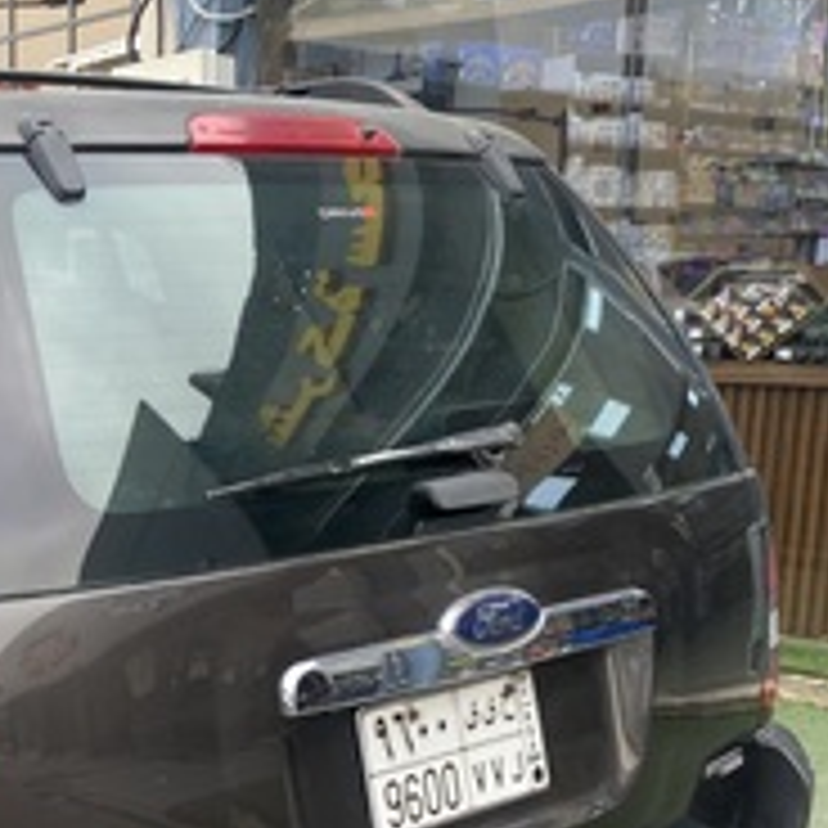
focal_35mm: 57
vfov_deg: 29.5
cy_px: 637
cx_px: -29
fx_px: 1543
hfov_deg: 28.0
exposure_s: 1/554
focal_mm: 4.25
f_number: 1.8
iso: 32
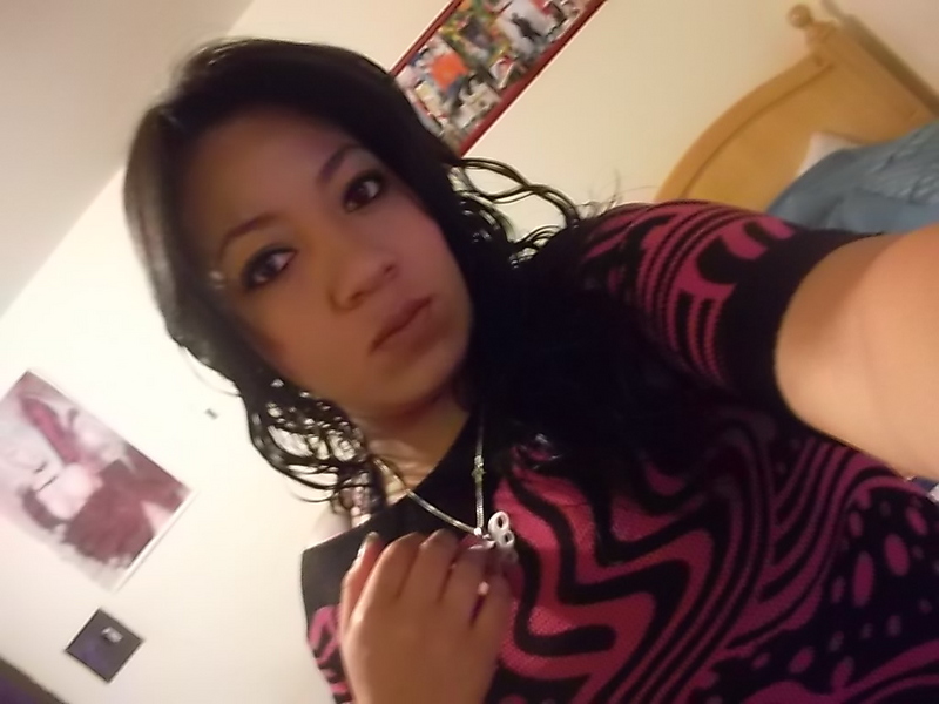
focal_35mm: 28
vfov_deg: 49.7
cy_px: 352
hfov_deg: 63.4
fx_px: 760
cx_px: 470
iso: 683
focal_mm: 4.1
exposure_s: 1/8
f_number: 3.3
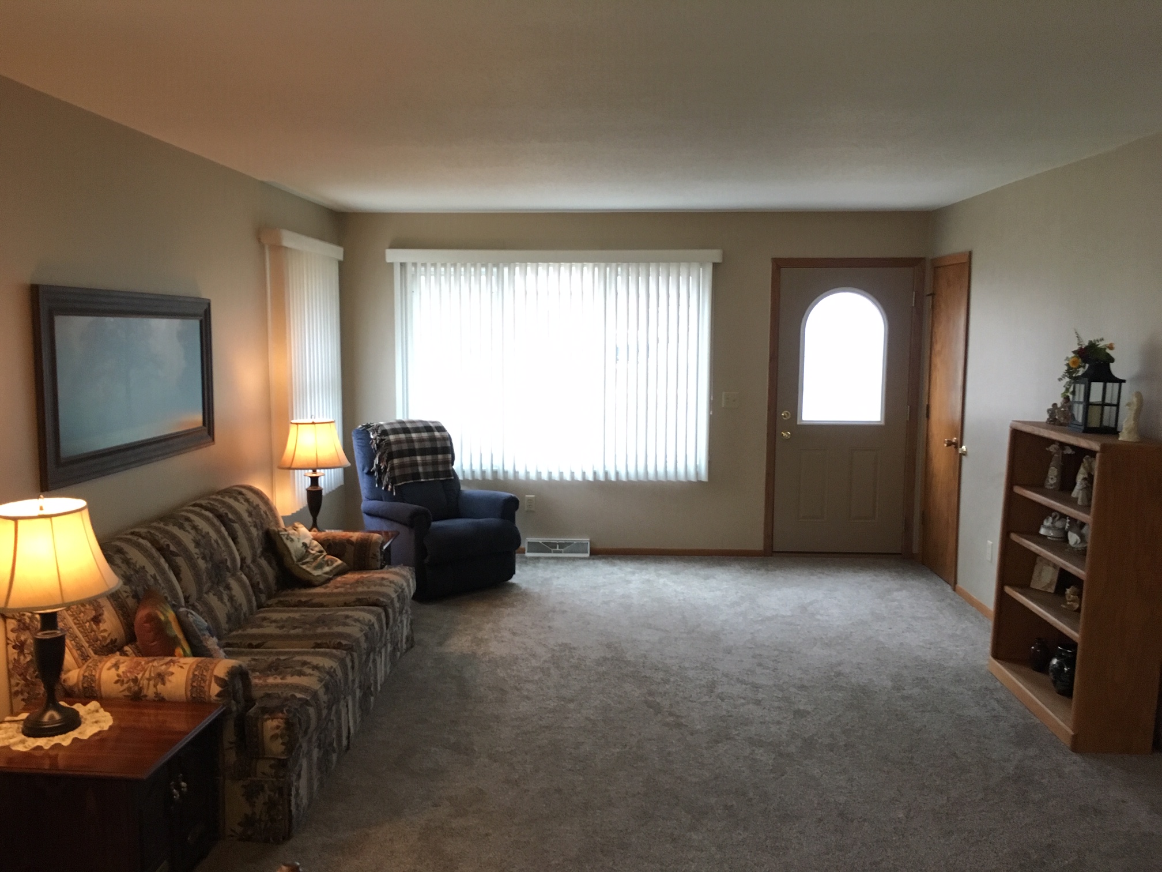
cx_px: 581
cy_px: 436
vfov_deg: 48.2
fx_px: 973
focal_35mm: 29
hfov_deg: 61.7
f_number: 2.2
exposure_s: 1/24
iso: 200
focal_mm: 4.15
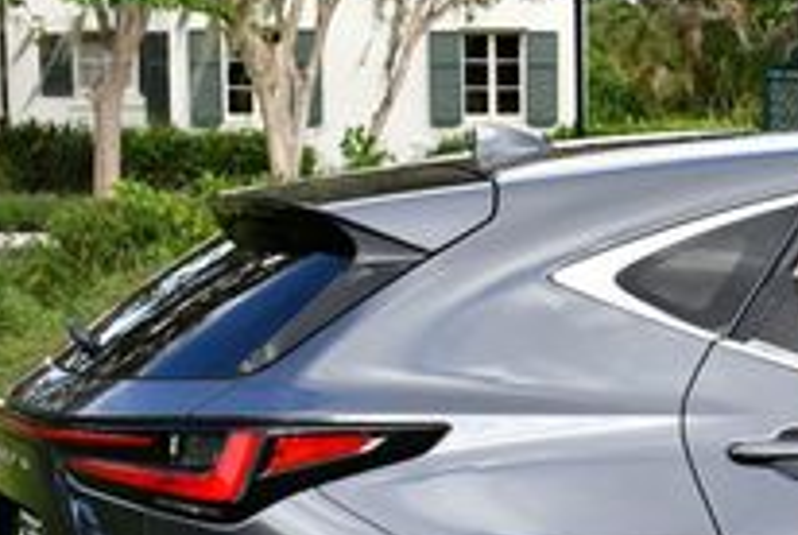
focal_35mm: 143
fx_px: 3174
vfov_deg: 9.6
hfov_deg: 13.8
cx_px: 1042
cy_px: 399
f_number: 5.6
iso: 200
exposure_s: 1/250
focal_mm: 23
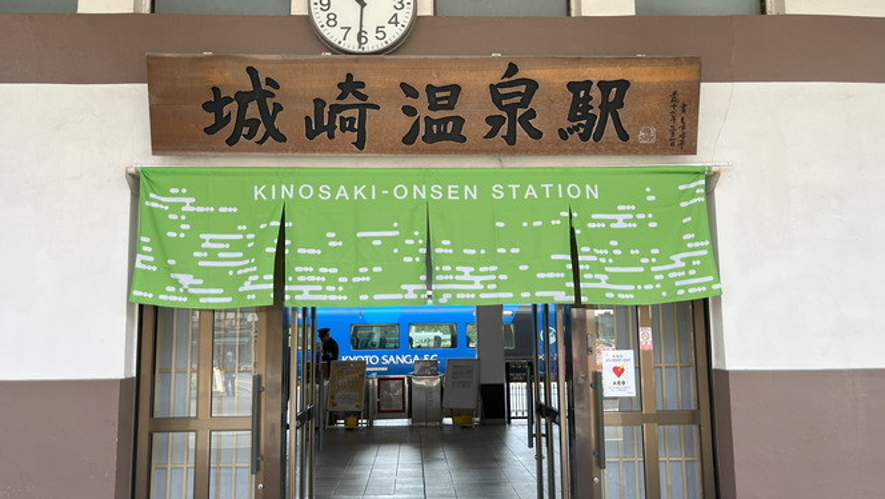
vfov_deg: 40.2
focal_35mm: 29
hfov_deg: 66.0
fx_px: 681
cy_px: 260
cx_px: 435
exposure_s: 1/552
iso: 50
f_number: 1.6
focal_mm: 5.1
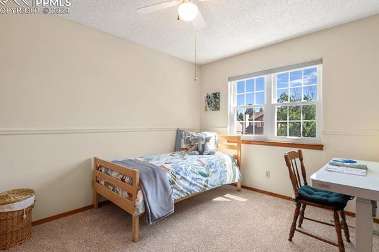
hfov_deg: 93.3
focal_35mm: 17
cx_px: 194
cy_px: 126
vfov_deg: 70.4
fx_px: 179
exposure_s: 1/10
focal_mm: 16
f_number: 6.7
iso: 250
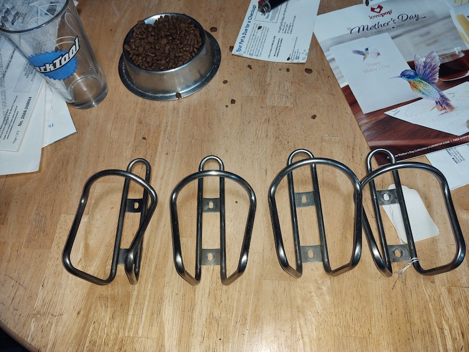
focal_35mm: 27
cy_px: 176
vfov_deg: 51.4
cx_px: 234
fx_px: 366
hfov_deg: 65.3
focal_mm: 4.75
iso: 184
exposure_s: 1/120
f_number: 1.7
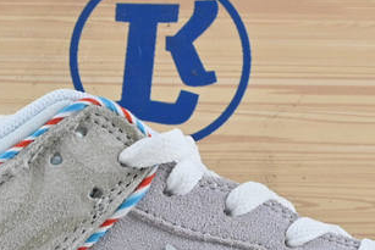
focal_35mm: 164
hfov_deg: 12.5
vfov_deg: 8.3
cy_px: 241
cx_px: 210
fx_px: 1709
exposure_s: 1/160
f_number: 10
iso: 1000
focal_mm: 28
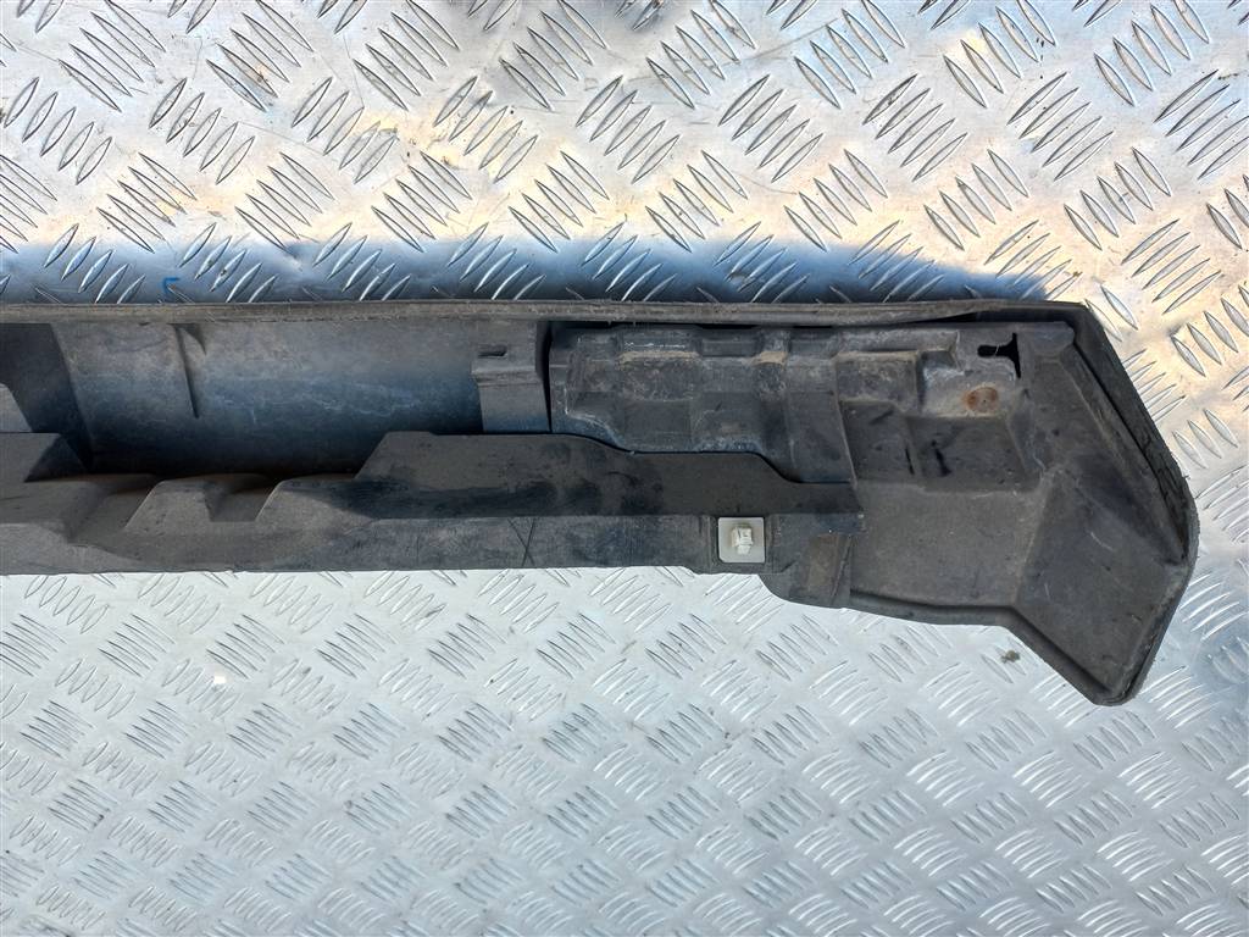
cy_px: 468
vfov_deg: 54.9
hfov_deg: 69.4
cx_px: 624
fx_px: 902
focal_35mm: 25
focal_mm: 4.6
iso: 40
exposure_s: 1/100
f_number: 1.8
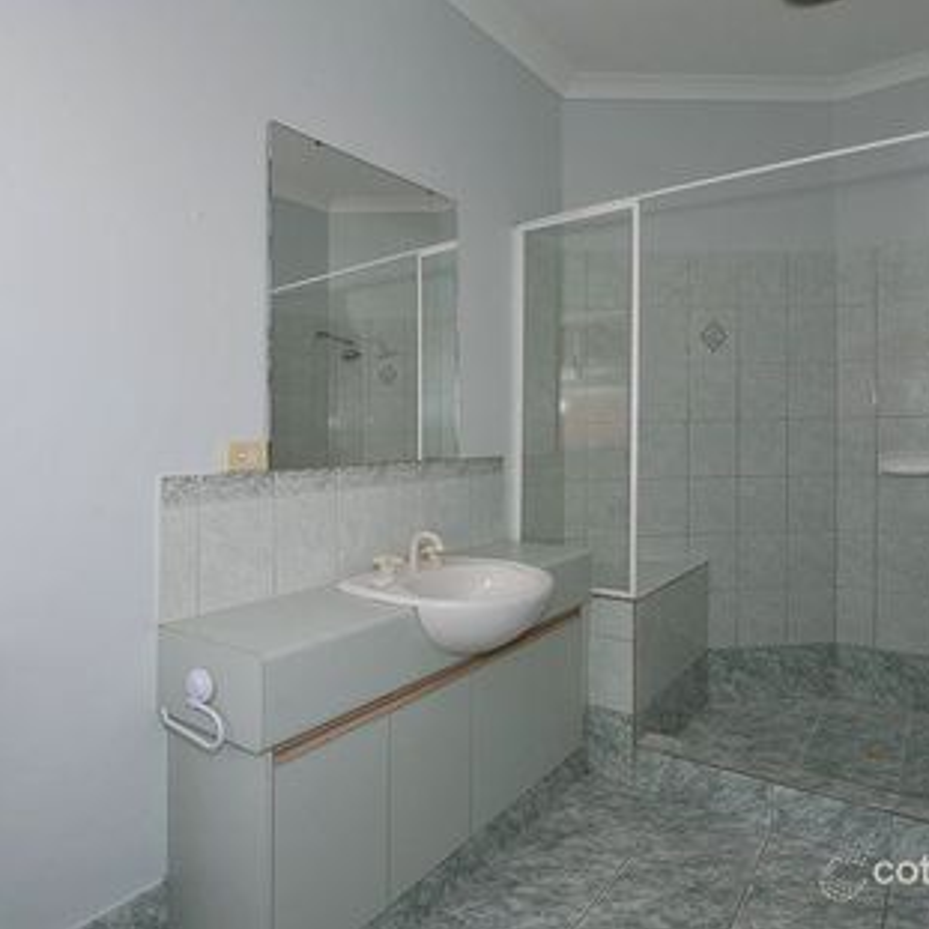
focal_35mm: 18
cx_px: 358
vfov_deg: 80.7
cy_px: 464
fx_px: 547
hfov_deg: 79.5
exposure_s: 1/15
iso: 200
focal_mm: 14
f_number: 16
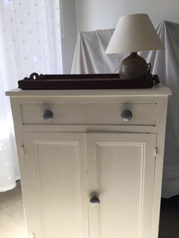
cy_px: 119
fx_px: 214
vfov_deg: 58.4
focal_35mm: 31
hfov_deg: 45.4
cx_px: 90
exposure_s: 1/154
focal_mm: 3.3
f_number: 2.4
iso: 25
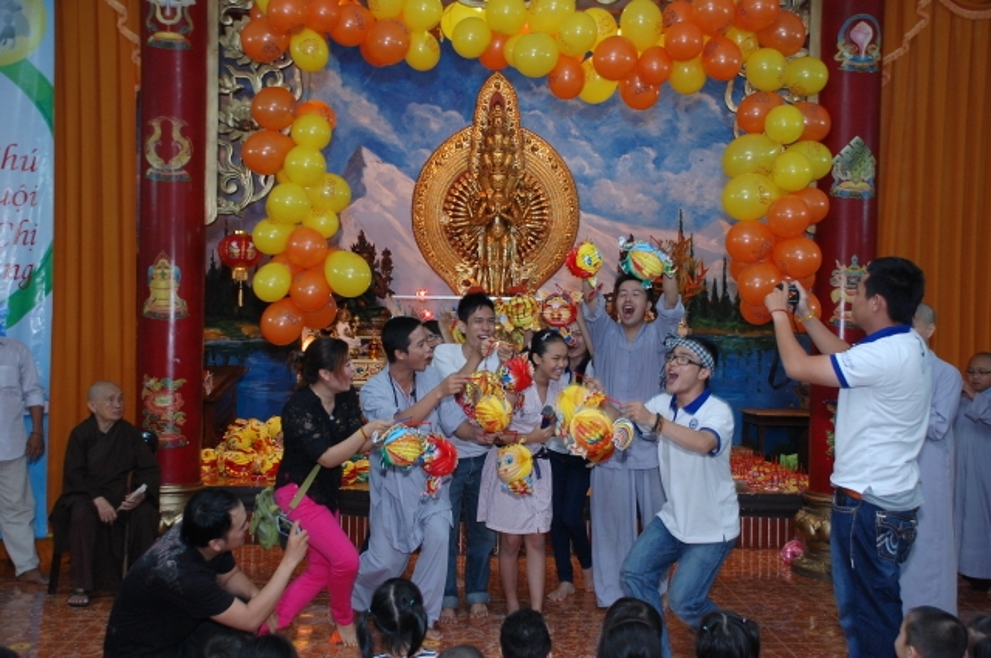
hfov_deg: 46.5
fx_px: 1155
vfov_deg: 31.8
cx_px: 496
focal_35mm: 42
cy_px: 329
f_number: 4
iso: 800
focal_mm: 28
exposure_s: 1/60
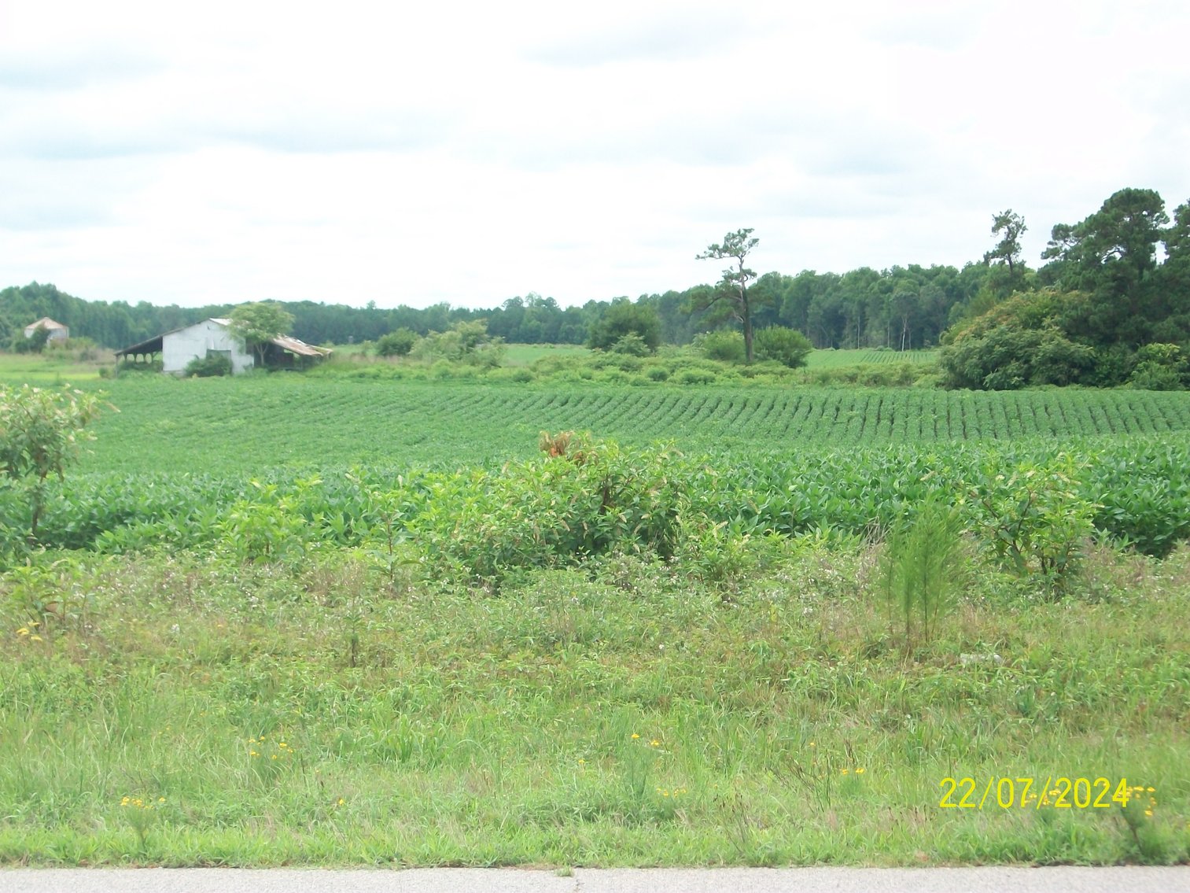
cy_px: 446
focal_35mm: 82
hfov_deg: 23.8
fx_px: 2819
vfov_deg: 18.0
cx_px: 595
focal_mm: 13.7
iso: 80
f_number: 4.6
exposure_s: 1/320
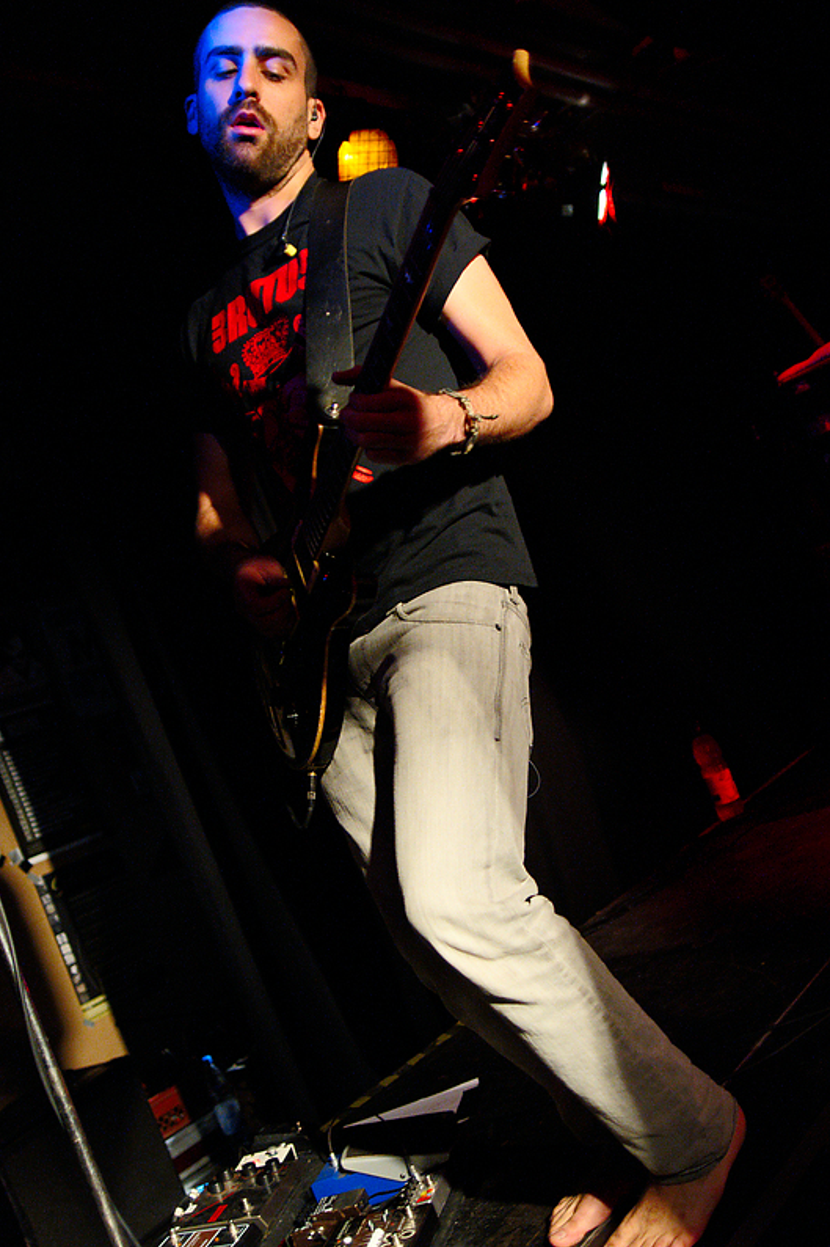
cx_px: 419
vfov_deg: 55.8
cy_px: 634
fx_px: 1176
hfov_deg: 38.9
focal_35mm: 34
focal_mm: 20
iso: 800
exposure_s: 1/80
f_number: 2
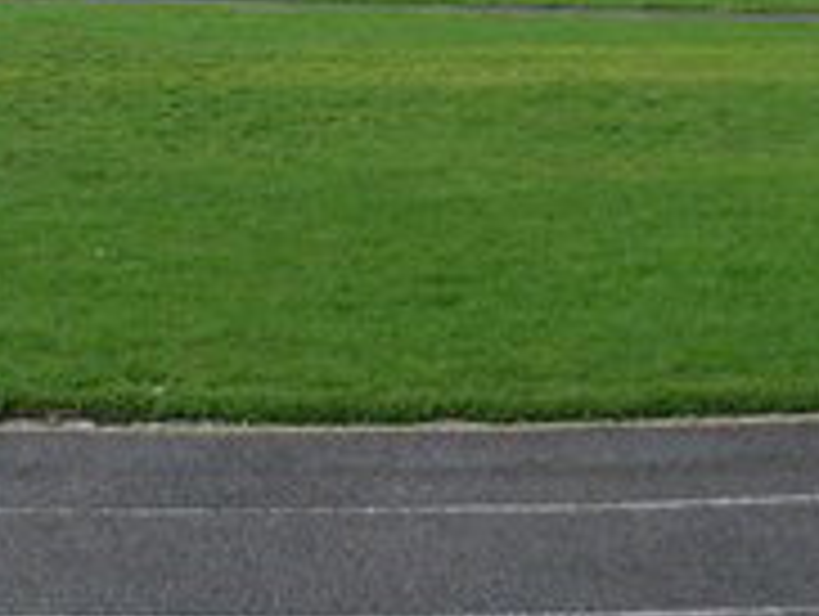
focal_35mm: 125
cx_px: -76
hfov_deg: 15.3
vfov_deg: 11.4
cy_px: -306
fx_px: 2961
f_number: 2.9
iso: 79
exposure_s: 1/117
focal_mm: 6.3
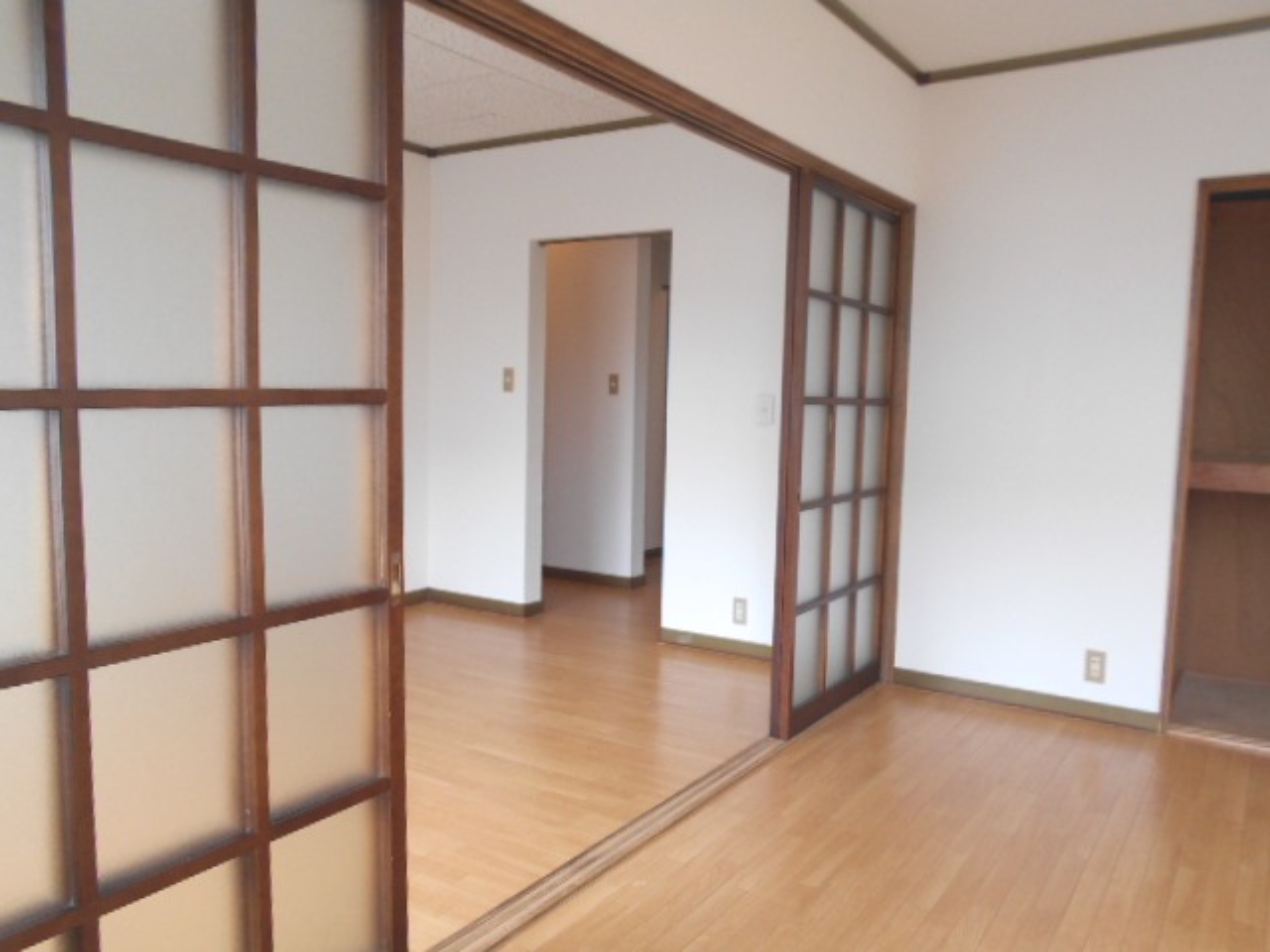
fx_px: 954
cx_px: 635
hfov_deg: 67.3
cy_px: 476
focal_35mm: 26
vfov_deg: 53.1
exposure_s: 1/30
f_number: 3.2
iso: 80
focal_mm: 4.6
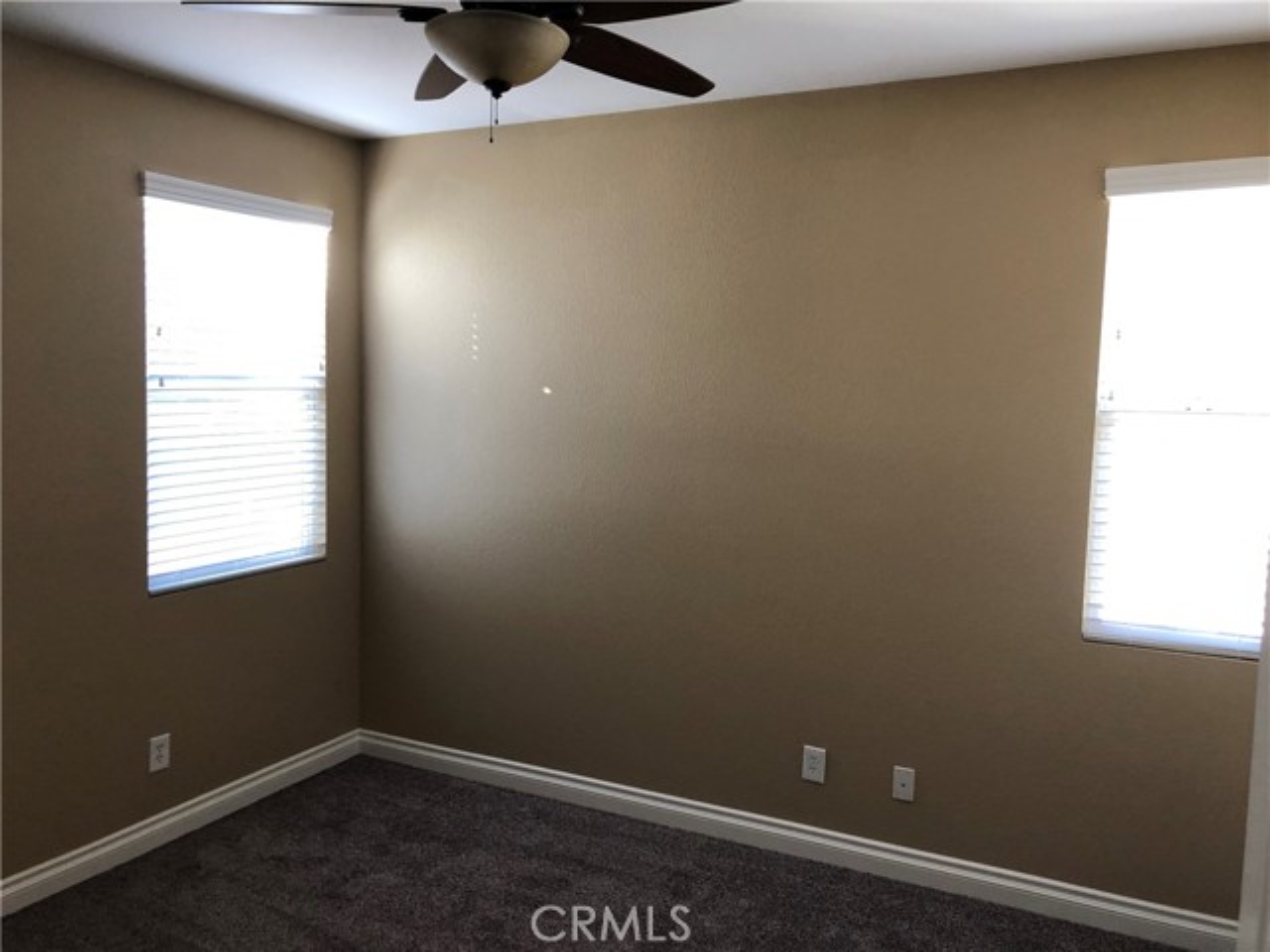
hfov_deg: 63.4
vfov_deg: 49.7
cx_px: 635
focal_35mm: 28
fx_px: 1027
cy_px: 476
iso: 40
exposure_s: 1/20
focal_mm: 3.99
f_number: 1.8
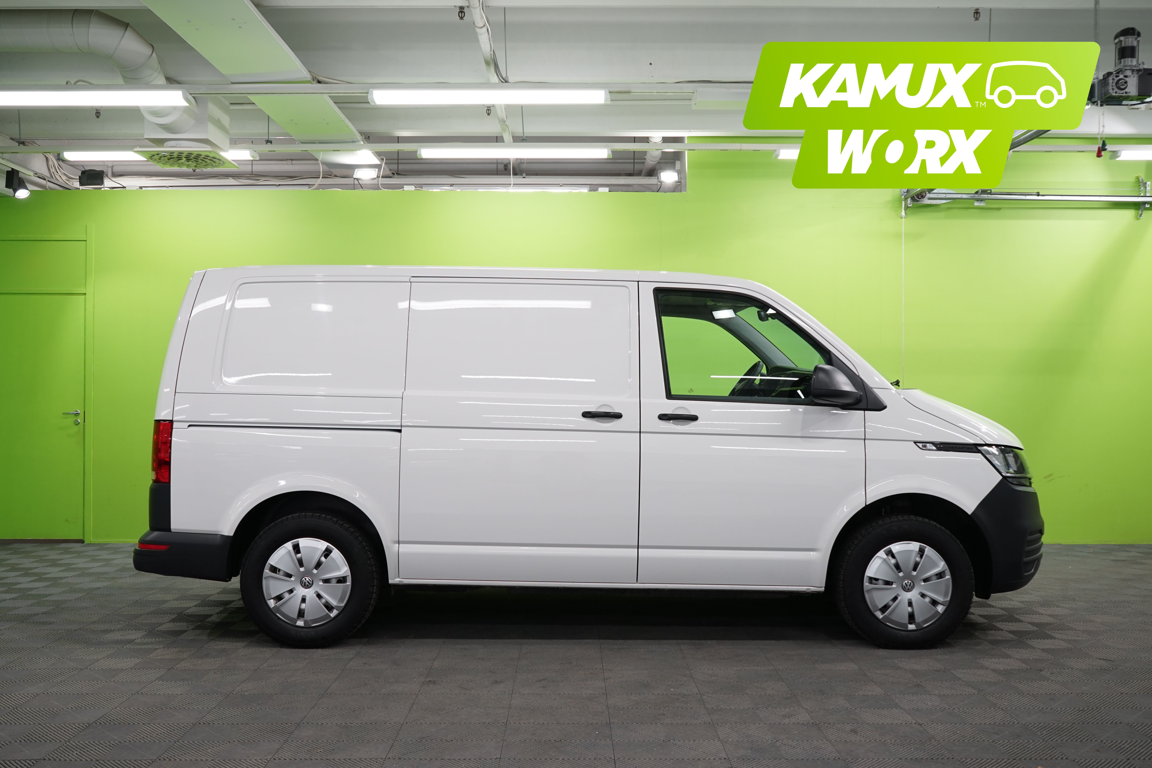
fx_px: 1024
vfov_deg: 41.1
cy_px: 384
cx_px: 576
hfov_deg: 58.7
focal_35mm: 32
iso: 500
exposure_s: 1/25
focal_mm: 32
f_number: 9
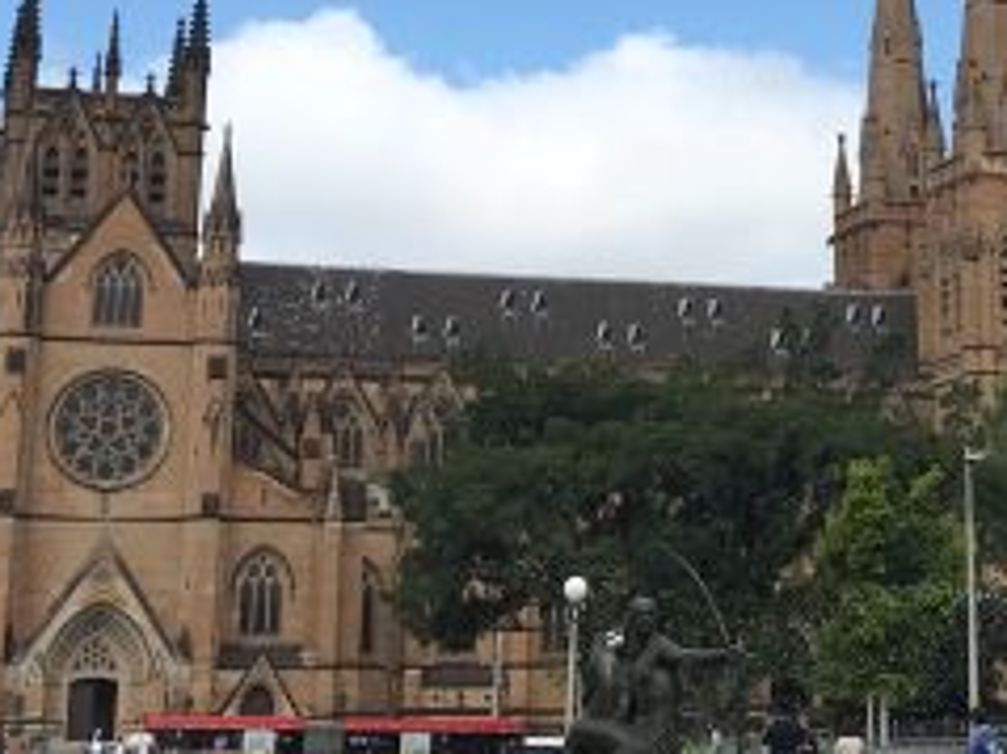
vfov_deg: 17.6
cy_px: 44
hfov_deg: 23.3
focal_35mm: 82
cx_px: 876
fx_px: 2384
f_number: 1.8
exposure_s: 1/2817
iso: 20
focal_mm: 3.99
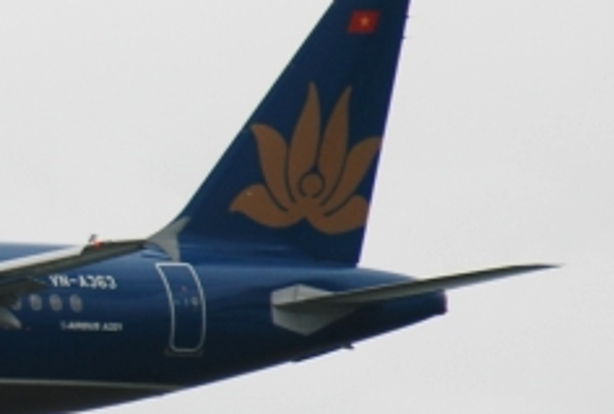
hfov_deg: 1.2
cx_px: -393
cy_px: 251
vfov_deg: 0.8
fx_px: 29532
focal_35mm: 1726
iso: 200
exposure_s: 1/800
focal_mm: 340
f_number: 6.3
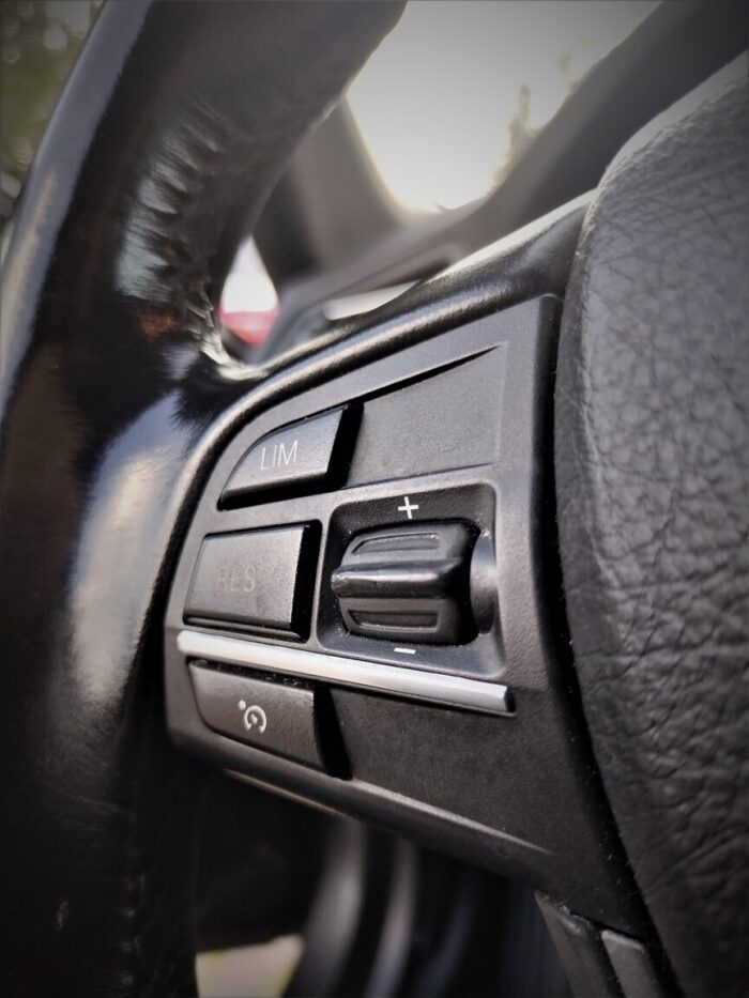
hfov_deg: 53.1
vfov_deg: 67.3
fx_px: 750
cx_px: 374
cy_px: 499
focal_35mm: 26
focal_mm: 4.75
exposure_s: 1/50
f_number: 1.8
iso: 110
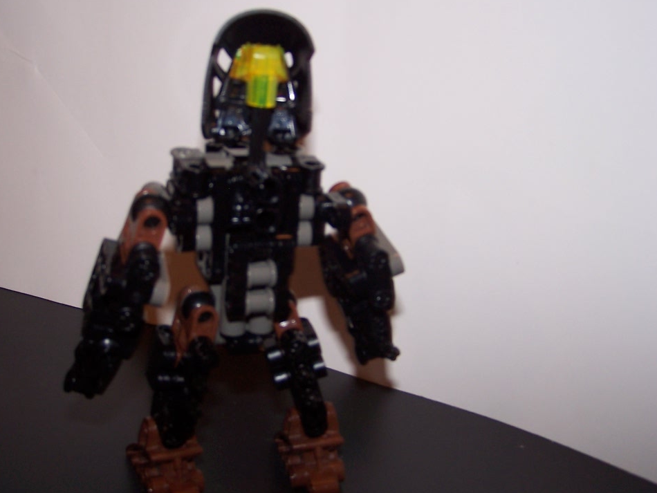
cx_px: 252
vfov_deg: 30.3
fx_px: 911
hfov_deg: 39.4
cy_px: 258
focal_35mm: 48
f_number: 2.8
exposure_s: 1/60
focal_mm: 6.3
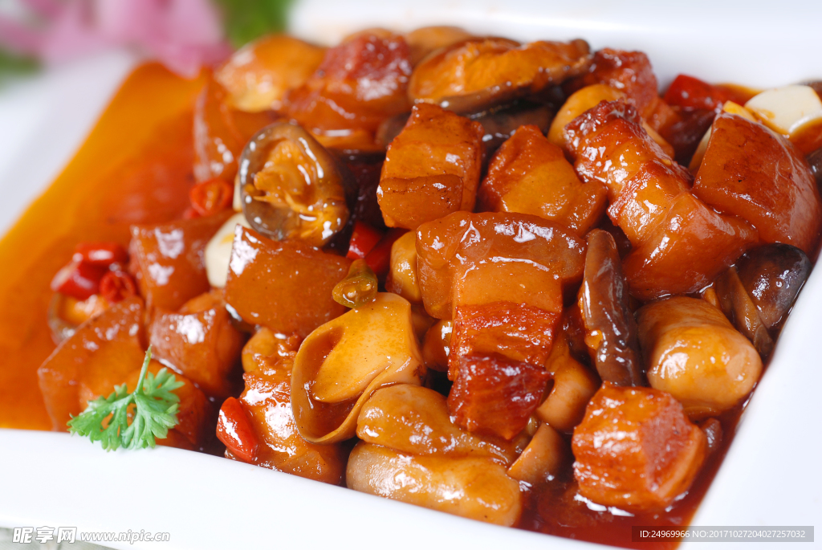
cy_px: 275
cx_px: 411
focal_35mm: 90
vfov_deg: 15.2
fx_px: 2057
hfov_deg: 22.6
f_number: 6.3
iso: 100
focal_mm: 60
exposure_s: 1/160
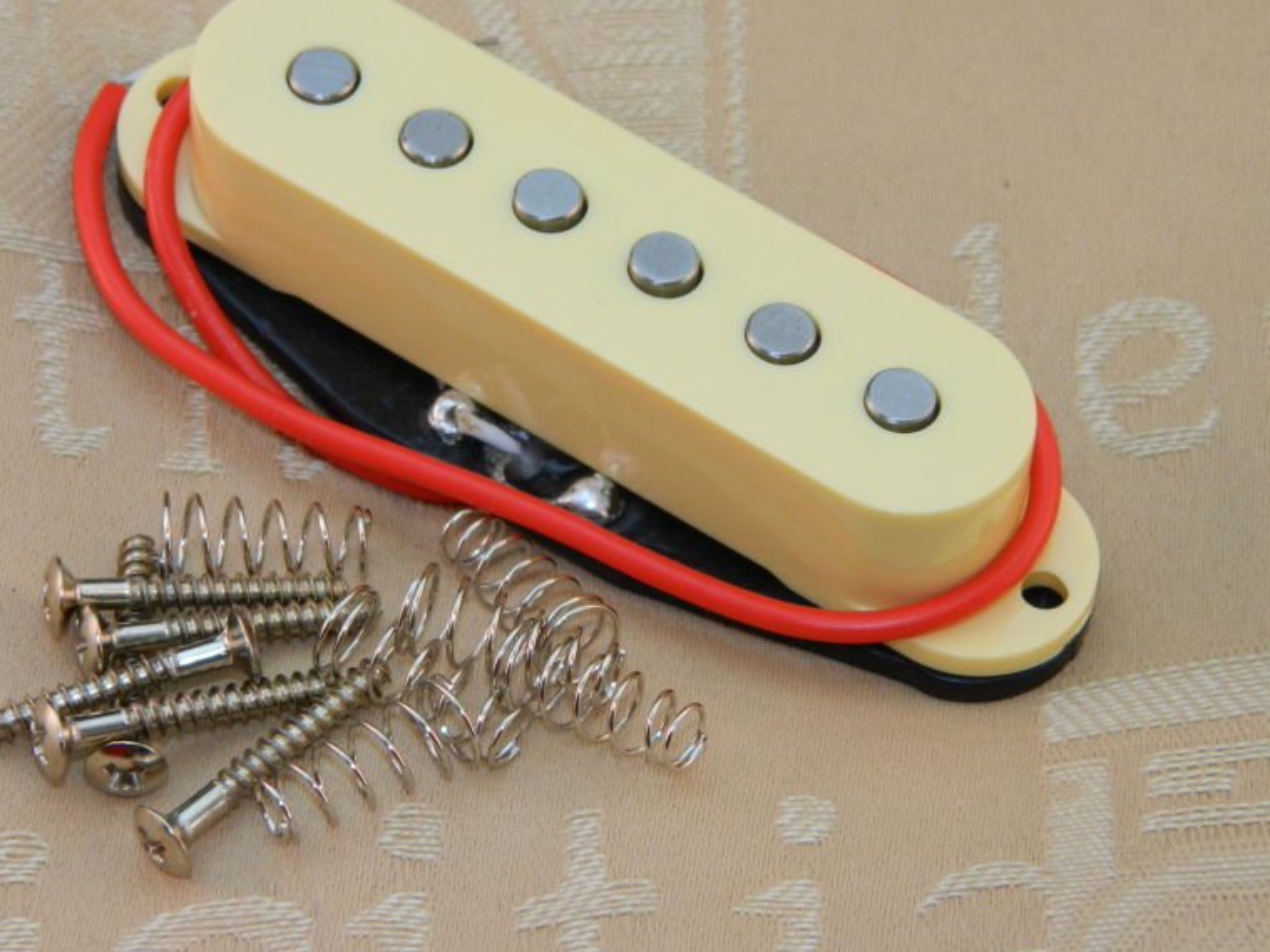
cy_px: 453
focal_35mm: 174
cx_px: 507
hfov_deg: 11.4
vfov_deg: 8.5
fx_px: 6383
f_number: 4.7
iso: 160
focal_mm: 23.2
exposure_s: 1/30
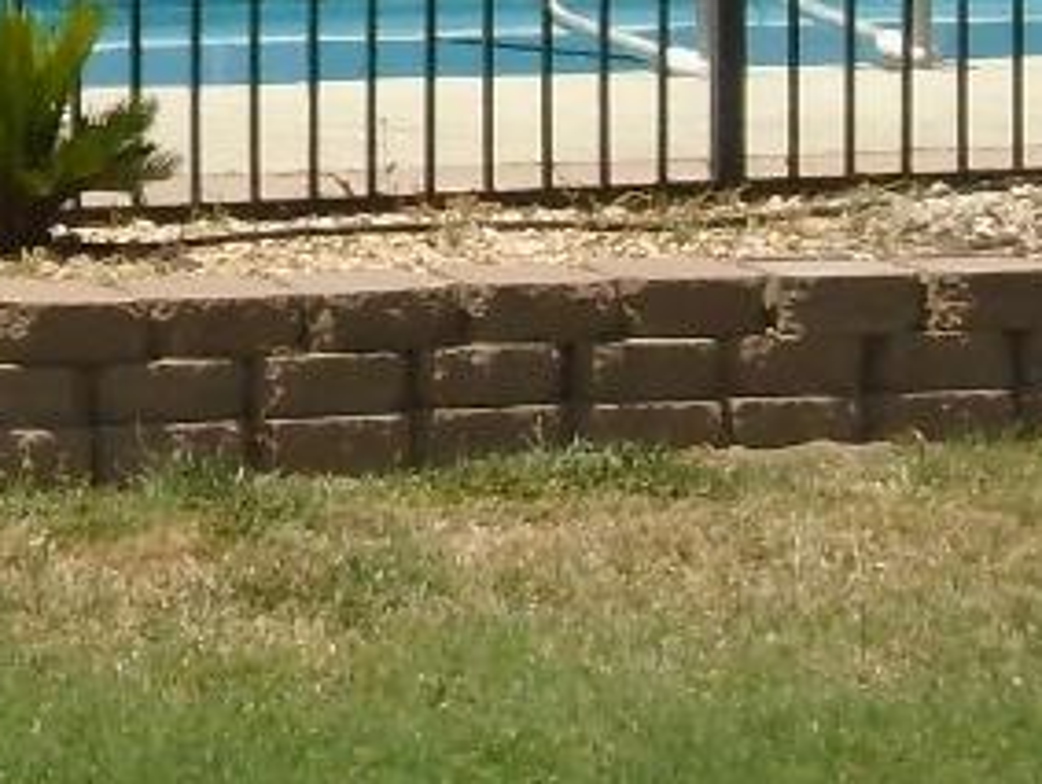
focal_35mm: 418
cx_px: -538
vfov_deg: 3.5
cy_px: -642
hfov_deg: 4.7
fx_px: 12599
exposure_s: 1/400
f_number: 6.1
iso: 100
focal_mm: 14
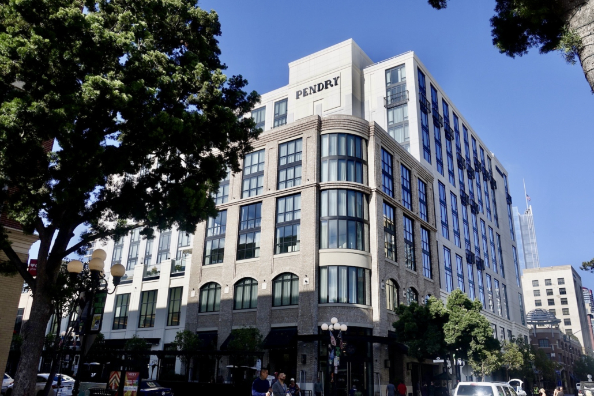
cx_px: 297
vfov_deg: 42.3
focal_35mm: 31
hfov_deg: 60.3
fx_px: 512
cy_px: 198
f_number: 4
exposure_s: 1/160
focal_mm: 11.33
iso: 125
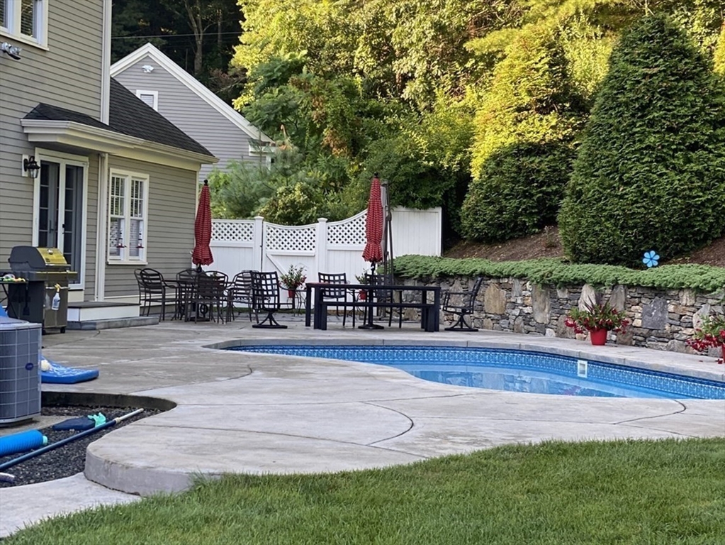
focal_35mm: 52
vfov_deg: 28.0
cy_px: 272
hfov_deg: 36.8
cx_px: 362
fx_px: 1089
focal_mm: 6
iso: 32
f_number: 2
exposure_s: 1/122
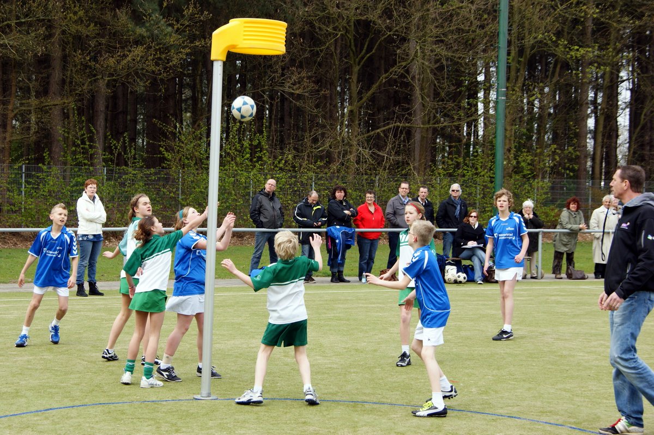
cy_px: 218
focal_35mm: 68
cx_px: 327
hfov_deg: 29.9
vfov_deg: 20.1
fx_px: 1225
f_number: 6.3
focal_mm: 45
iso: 200
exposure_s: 1/320
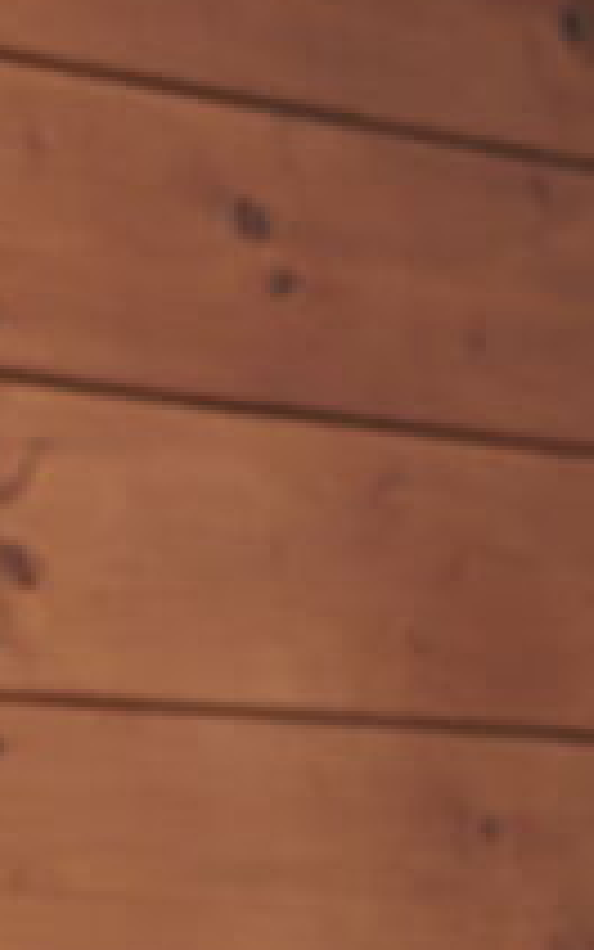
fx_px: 3417
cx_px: -1251
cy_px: 1067
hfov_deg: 8.3
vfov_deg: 15.4
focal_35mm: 132
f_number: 7.1
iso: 400
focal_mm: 33
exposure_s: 1/160
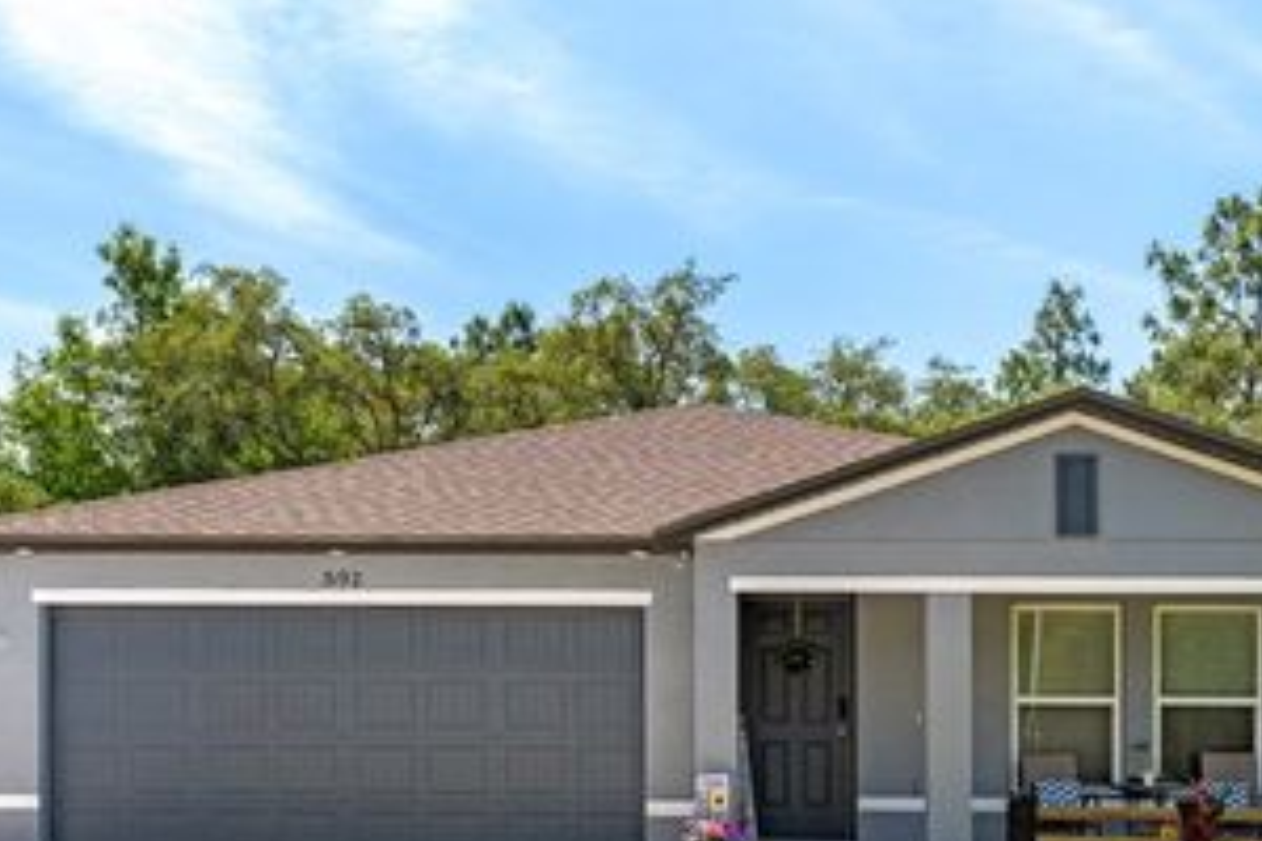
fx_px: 1753
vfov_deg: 26.7
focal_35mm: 50
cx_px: 681
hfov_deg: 39.6
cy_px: 629
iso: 320
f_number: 8
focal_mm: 20
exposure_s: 1/200
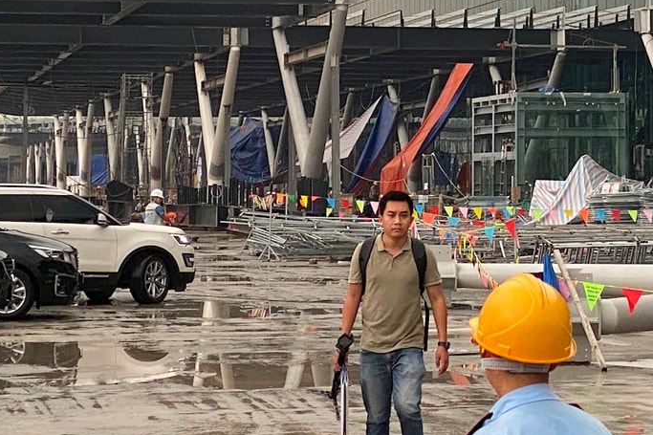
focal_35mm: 152
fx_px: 2756
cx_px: 561
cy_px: 80
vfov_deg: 9.0
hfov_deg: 13.4
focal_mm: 6
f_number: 2
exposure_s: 1/122
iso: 50
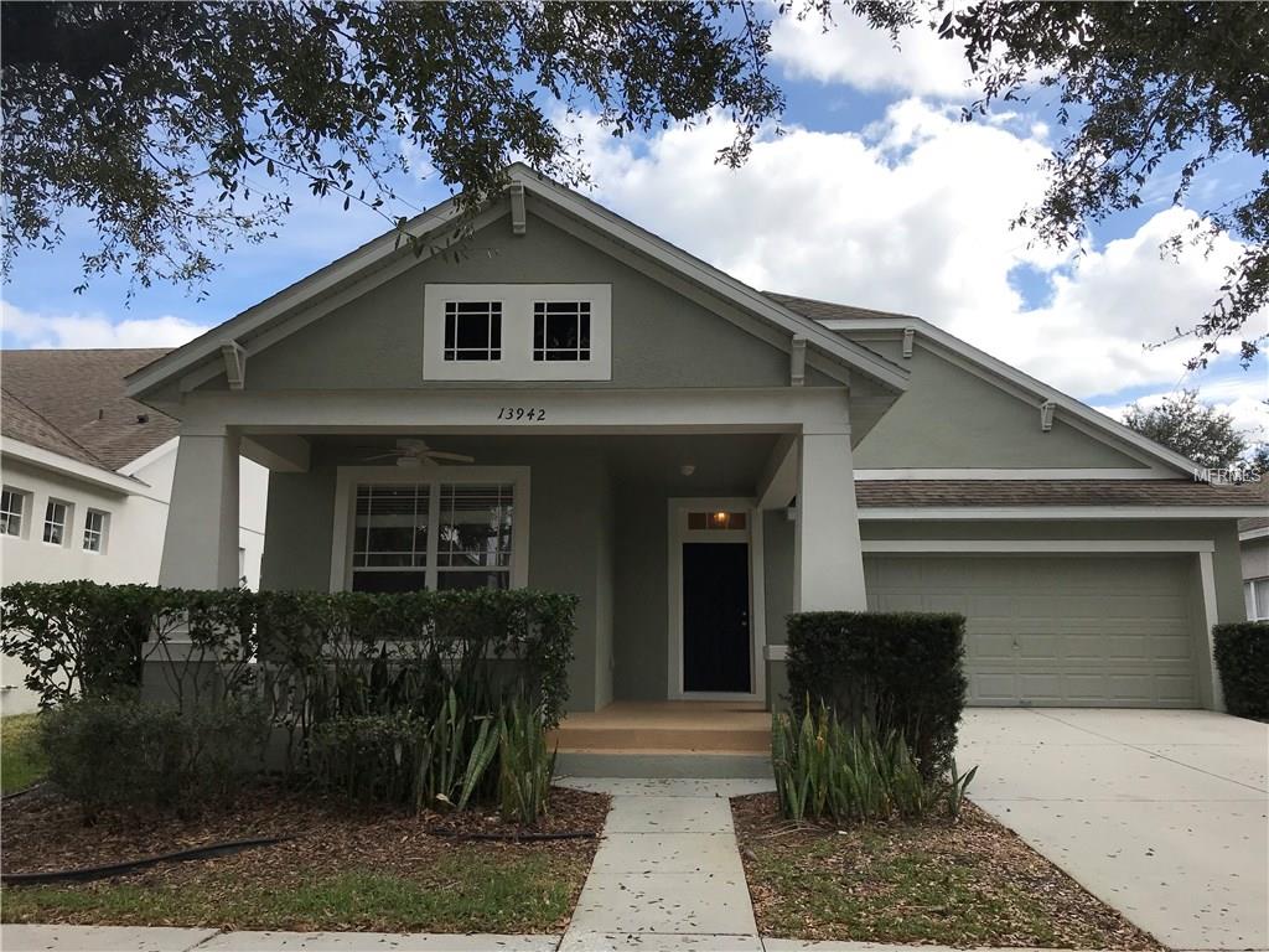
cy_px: 476
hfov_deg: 63.4
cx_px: 634
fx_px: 1026
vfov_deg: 49.7
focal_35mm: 28
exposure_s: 1/2227
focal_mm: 3.99
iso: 20
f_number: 1.8
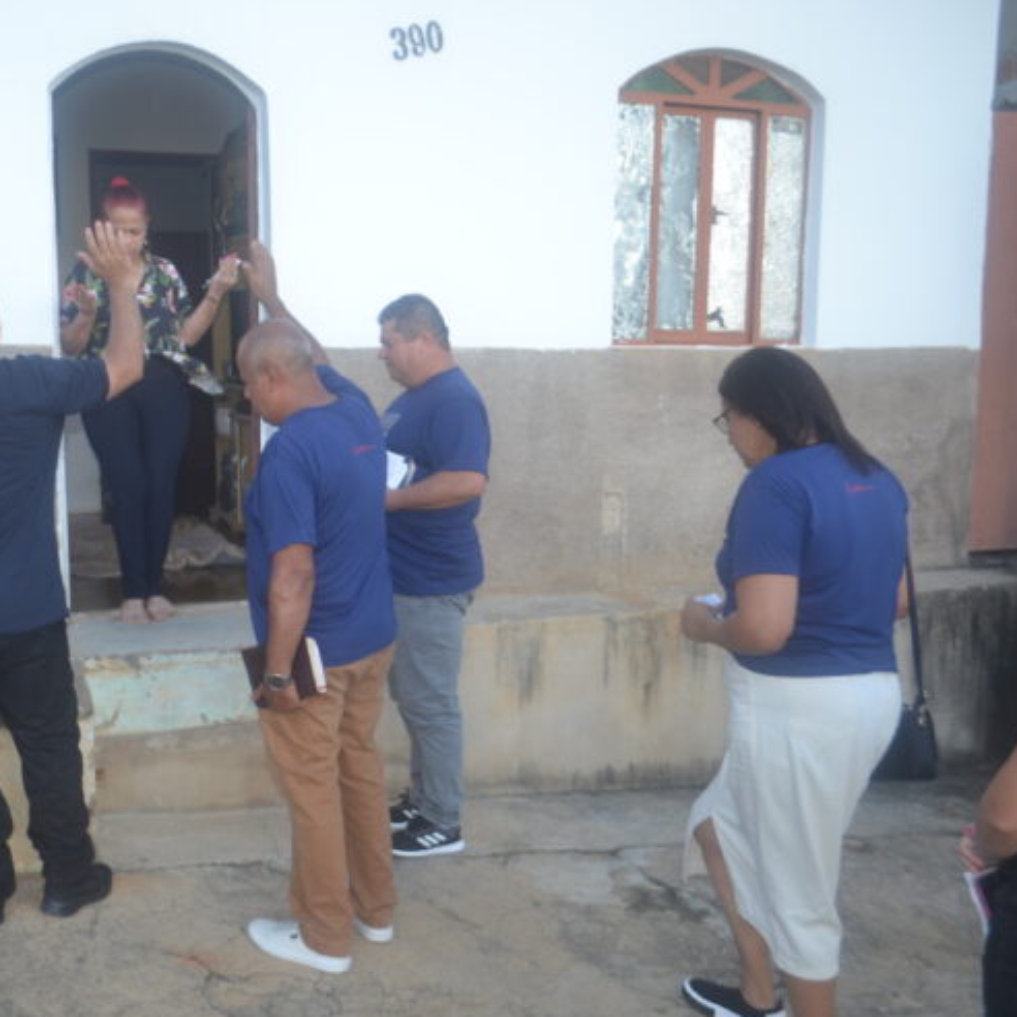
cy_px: 513
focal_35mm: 35
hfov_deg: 45.8
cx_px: 275
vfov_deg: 47.2
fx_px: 1163
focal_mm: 18
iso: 110
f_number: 4
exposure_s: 1/125
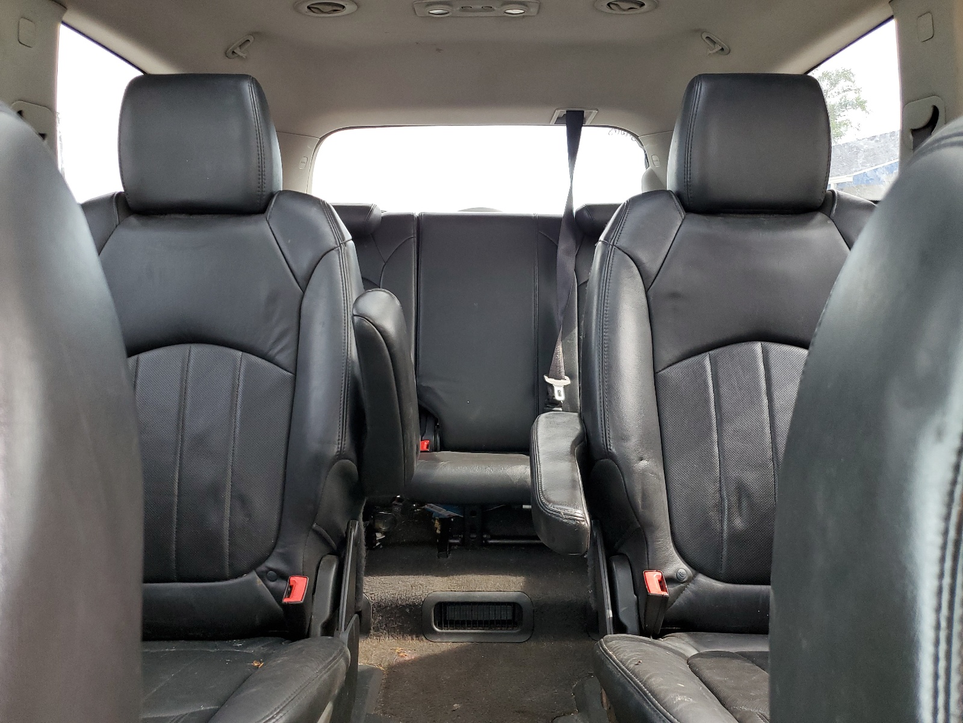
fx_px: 723
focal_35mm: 26
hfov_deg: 67.3
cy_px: 362
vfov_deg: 53.1
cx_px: 482
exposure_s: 1/120
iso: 96
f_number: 1.5
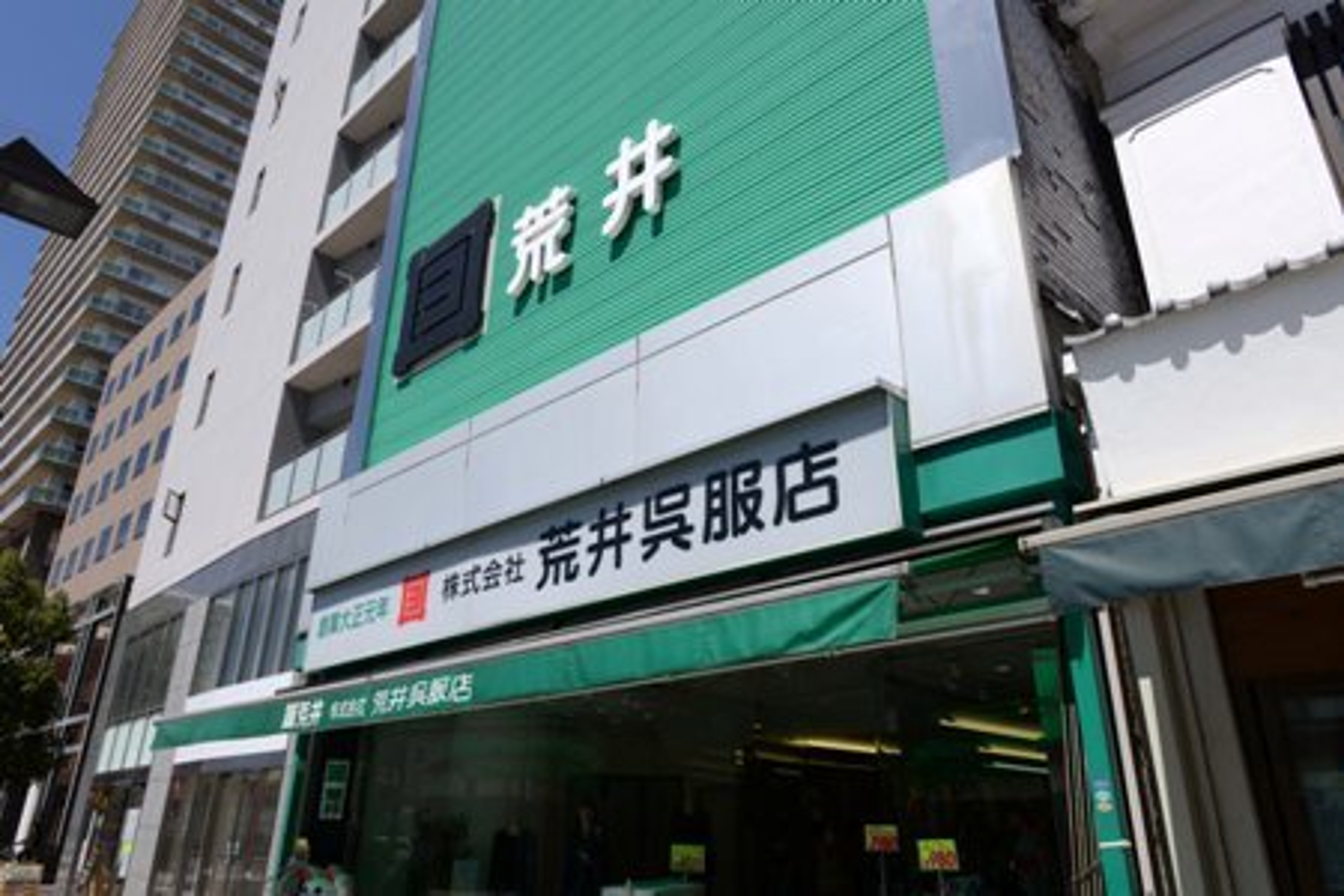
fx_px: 896
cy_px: 448
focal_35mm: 24
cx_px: 672
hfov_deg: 73.7
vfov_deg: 53.1
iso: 100
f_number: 11
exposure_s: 1/250
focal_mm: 24
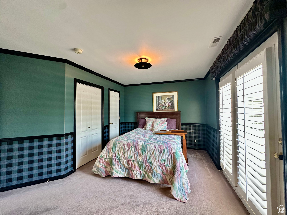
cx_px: 144
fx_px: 116
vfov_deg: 85.7
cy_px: 108
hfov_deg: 102.1
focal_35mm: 14
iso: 200
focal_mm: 2.22
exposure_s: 1/120
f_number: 2.2
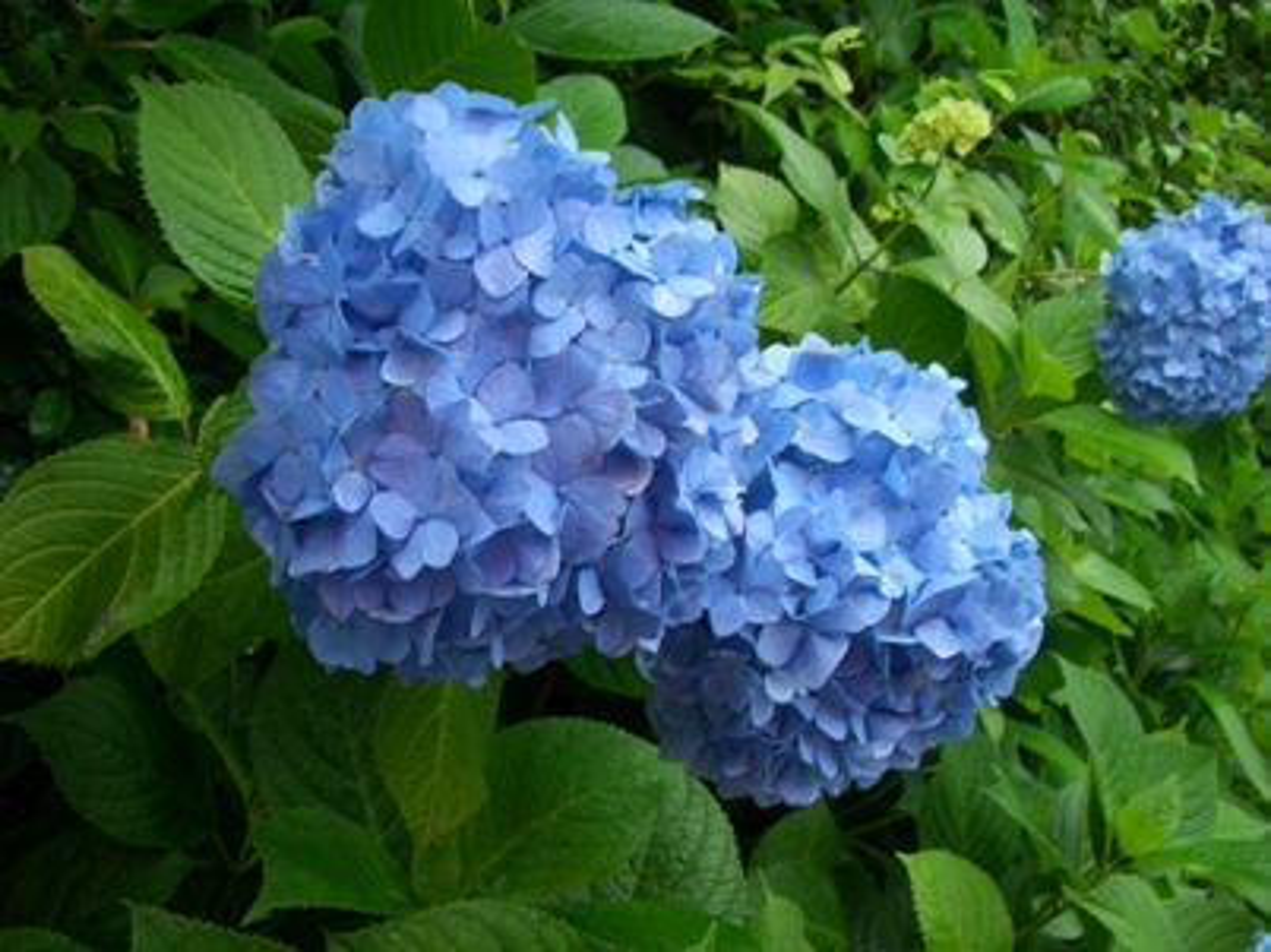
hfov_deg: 52.7
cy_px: 476
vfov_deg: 40.7
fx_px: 1284
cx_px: 636
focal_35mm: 35
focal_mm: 5.8
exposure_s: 1/125
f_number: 2.6
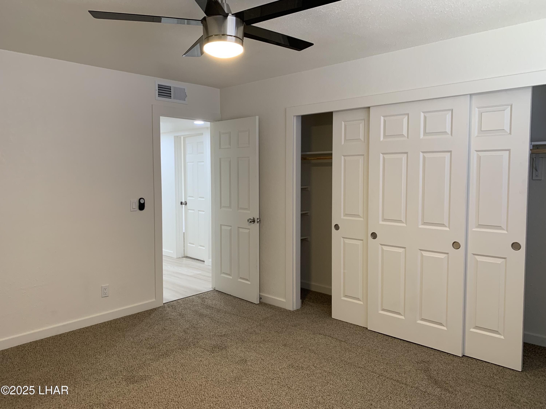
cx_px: 273
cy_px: 204
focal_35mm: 26
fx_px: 410
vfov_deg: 53.1
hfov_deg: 67.3
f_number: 1.8
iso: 100
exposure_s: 1/60
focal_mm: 4.25
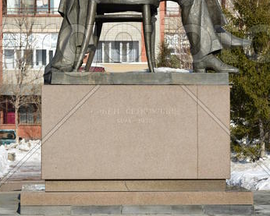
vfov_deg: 8.2
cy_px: 44
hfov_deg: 10.2
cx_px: 140
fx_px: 1511
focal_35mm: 189
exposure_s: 1/500
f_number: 5.6
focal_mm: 80
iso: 100
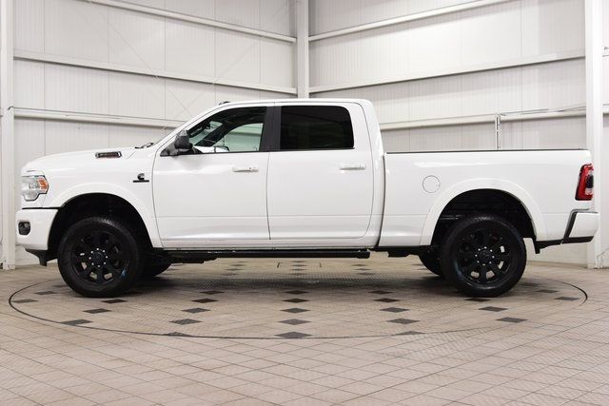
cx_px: 304
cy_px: 203
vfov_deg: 30.9
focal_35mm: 44
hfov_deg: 45.0
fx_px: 736
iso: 1100
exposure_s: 1/60
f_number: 8
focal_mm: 29
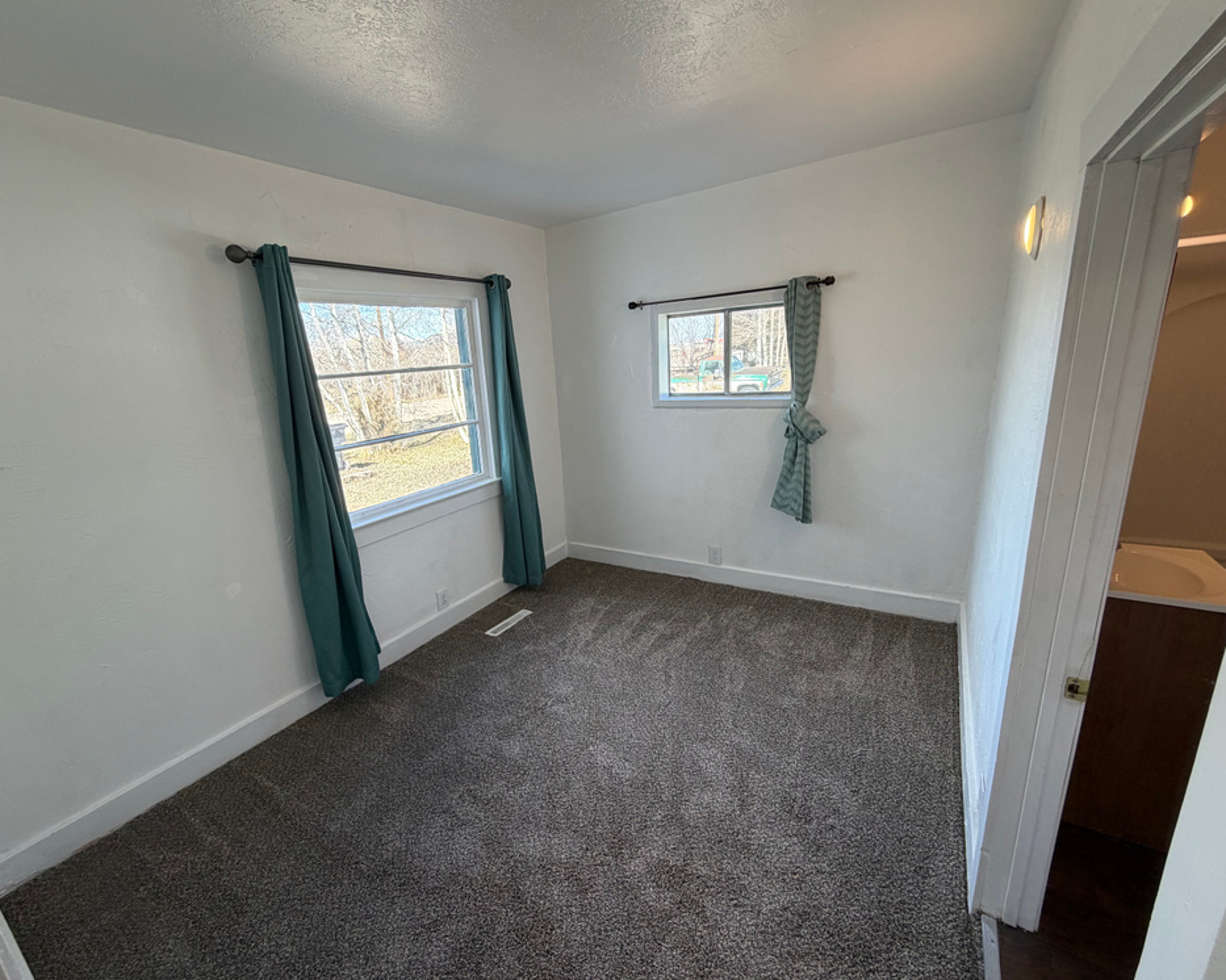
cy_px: 502
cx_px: 577
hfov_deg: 96.7
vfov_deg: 84.0
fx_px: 544
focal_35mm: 15
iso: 100
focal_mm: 2.22
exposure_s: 1/120
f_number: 2.2
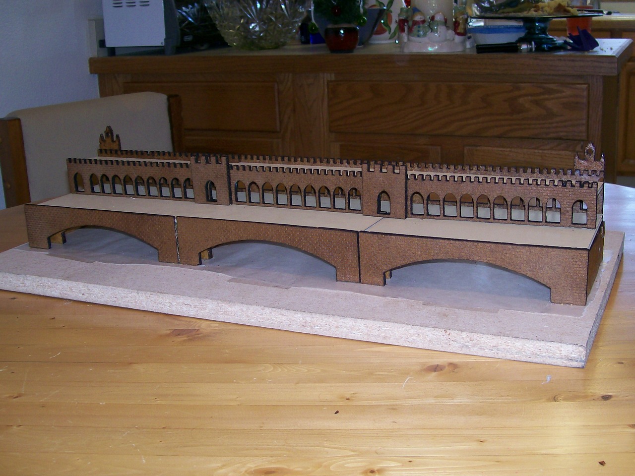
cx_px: 318
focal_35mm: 36
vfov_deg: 39.7
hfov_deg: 51.4
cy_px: 238
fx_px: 660
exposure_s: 1/64
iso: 80
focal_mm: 6
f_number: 2.7
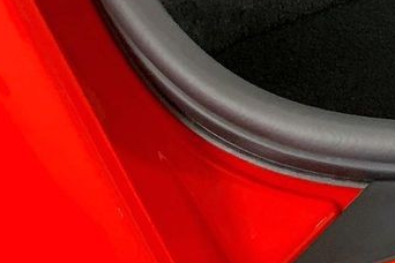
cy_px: -227
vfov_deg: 9.2
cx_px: 632
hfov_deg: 13.5
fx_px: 1547
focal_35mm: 141
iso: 125
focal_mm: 3
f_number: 1.8
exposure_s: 1/60
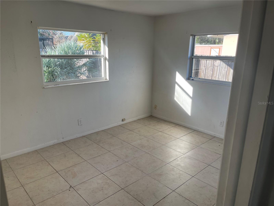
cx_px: 137
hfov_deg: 69.4
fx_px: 198
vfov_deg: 54.9
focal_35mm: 25
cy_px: 103
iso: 32
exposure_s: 1/384
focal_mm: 5.1
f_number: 1.6
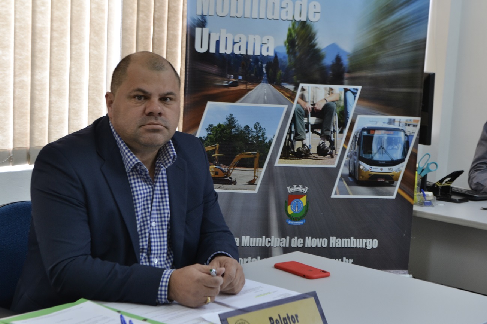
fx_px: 913
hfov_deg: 29.9
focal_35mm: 68
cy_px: 162
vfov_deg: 20.2
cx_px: 244
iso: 400
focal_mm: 45
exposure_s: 1/15
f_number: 8
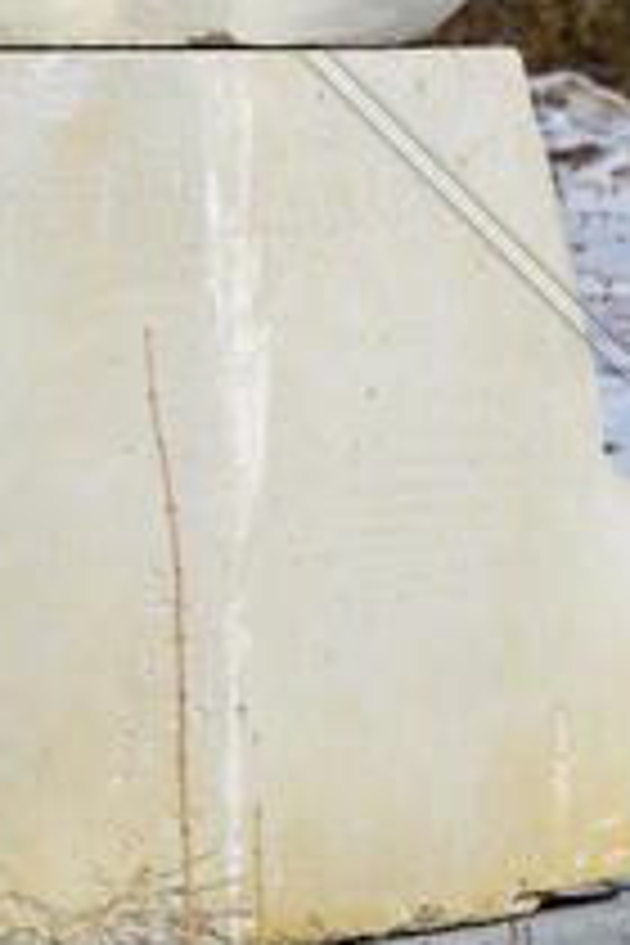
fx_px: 11402
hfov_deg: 3.2
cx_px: 79
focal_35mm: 434
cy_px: -180
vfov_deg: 4.7
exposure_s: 1/800
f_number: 7.1
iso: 100
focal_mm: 105
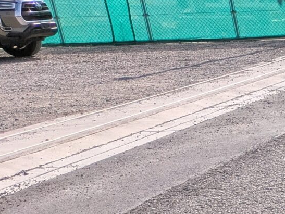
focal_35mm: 117
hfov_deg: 13.2
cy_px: 349
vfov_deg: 11.9
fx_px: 964
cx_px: 656
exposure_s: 1/3953
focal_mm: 5.43
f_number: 1.89
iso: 49
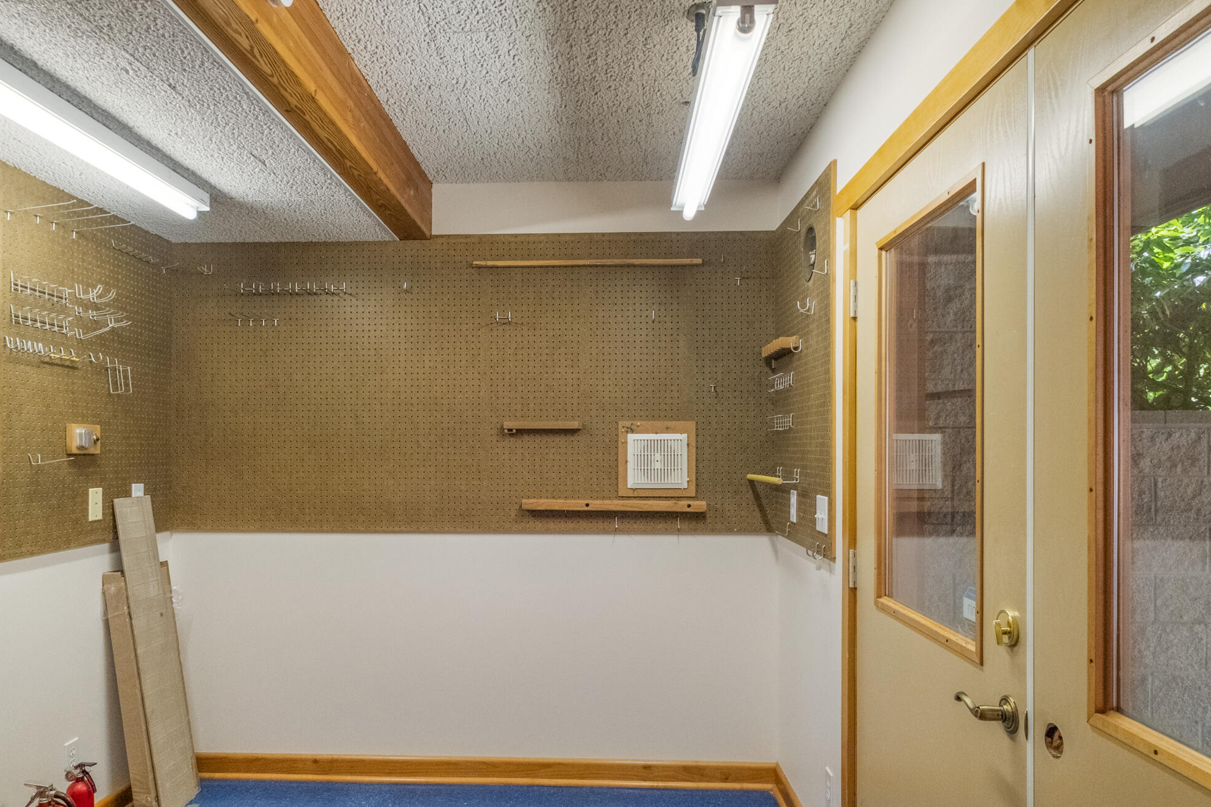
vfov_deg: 55.0
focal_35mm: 23
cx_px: 550
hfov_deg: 75.9
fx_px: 774
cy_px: 450
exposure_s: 1/60
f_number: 5
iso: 1600
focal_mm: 10
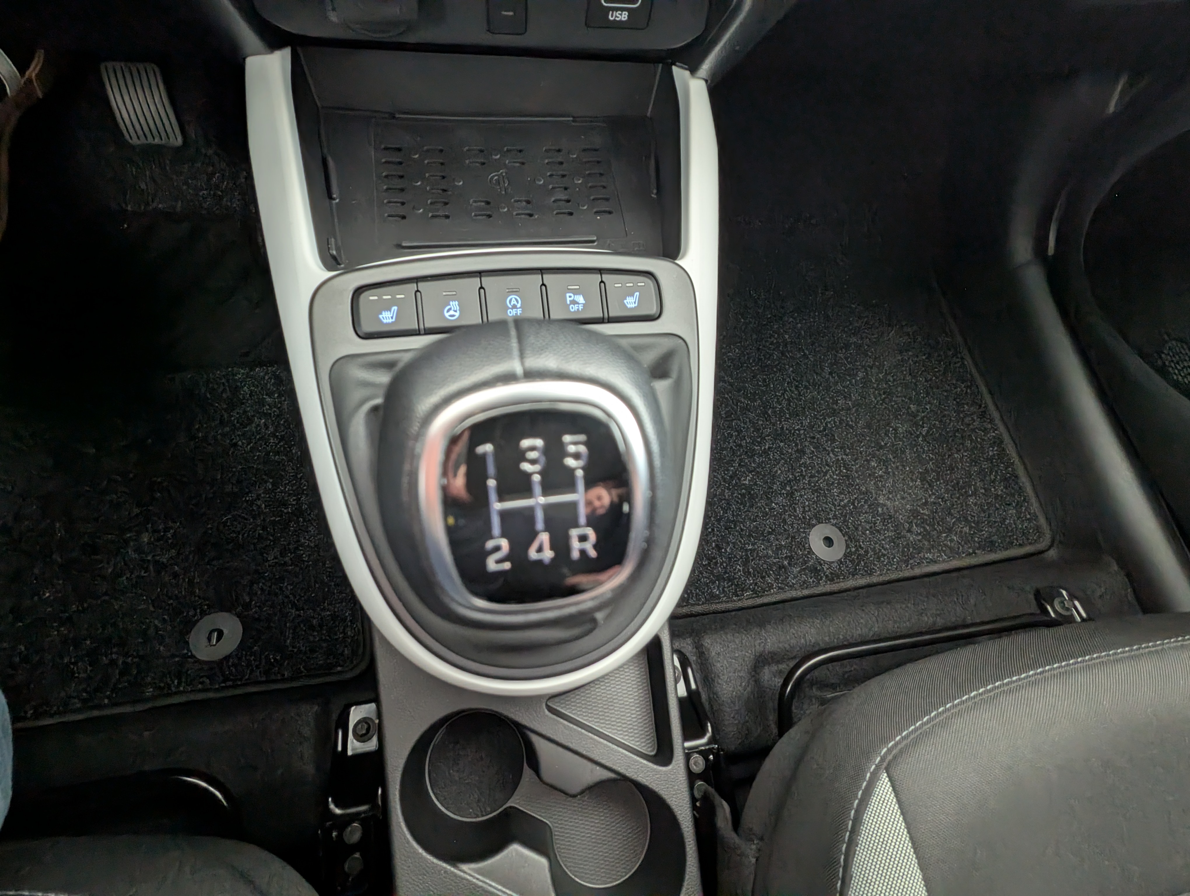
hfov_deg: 94.4
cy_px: 448
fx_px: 551
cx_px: 595
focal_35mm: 16
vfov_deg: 78.2
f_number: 2.2
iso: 313
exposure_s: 1/21.2
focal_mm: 2.35
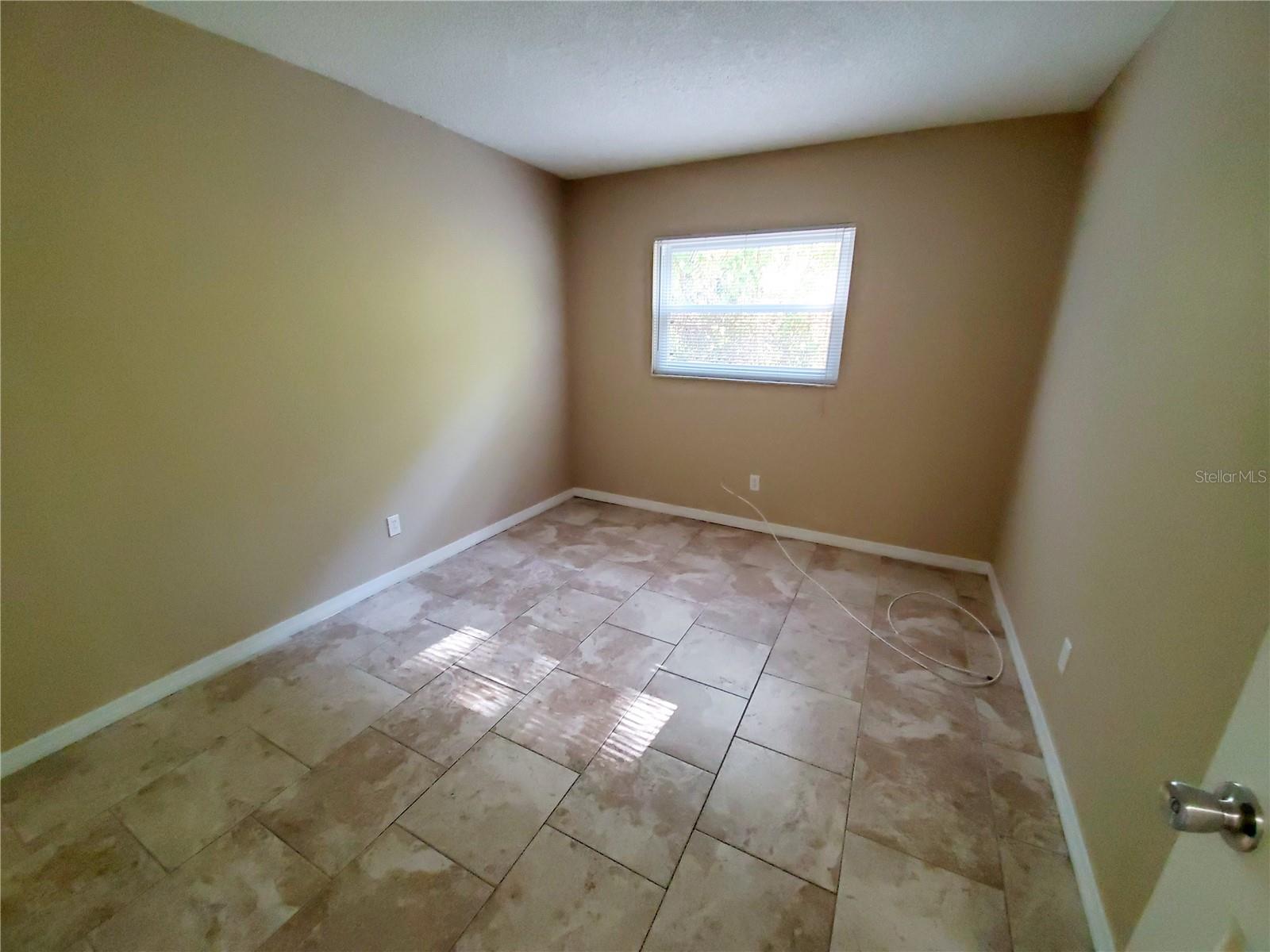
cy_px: 476
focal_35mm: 13
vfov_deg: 89.9
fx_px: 477
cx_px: 635
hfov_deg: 106.2
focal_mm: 1.8
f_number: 2.2
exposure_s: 1/29
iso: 500
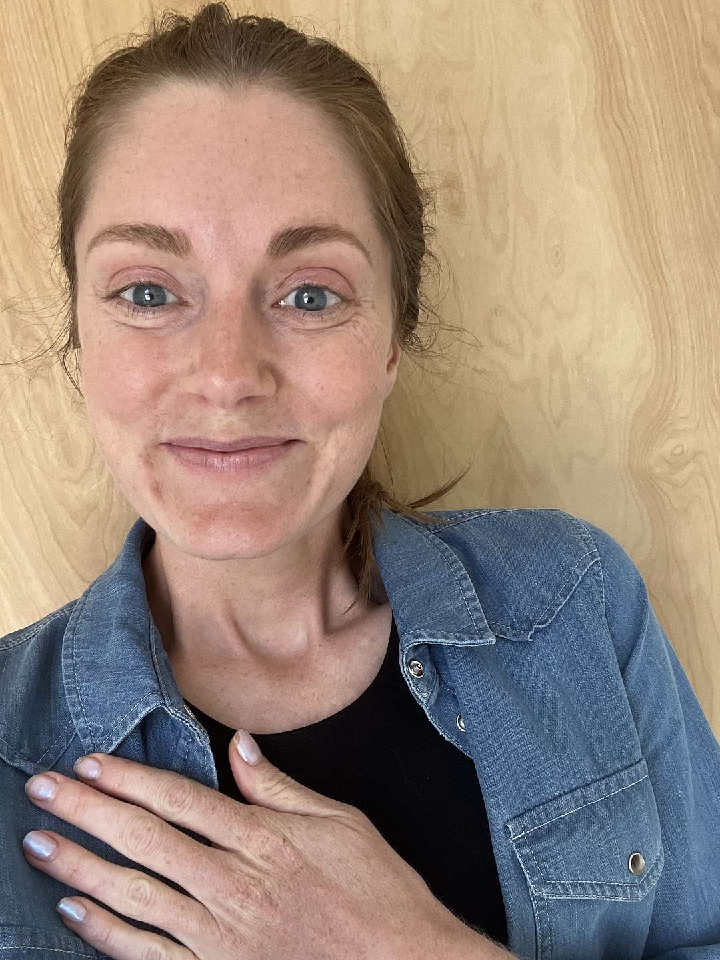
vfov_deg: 60.0
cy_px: 480
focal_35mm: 30
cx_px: 360
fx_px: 832
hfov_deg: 46.8
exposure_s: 1/110
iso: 100
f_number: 2.2
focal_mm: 2.71
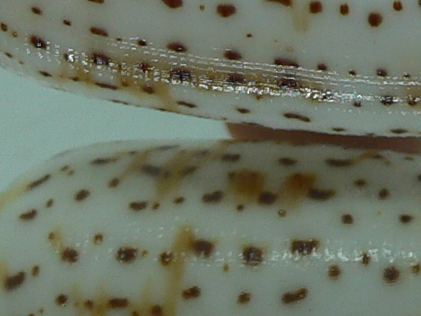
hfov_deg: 13.8
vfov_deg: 10.4
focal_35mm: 142
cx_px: 353
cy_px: 47
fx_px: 1727
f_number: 2.8
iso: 80
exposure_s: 1/80
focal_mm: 4.6
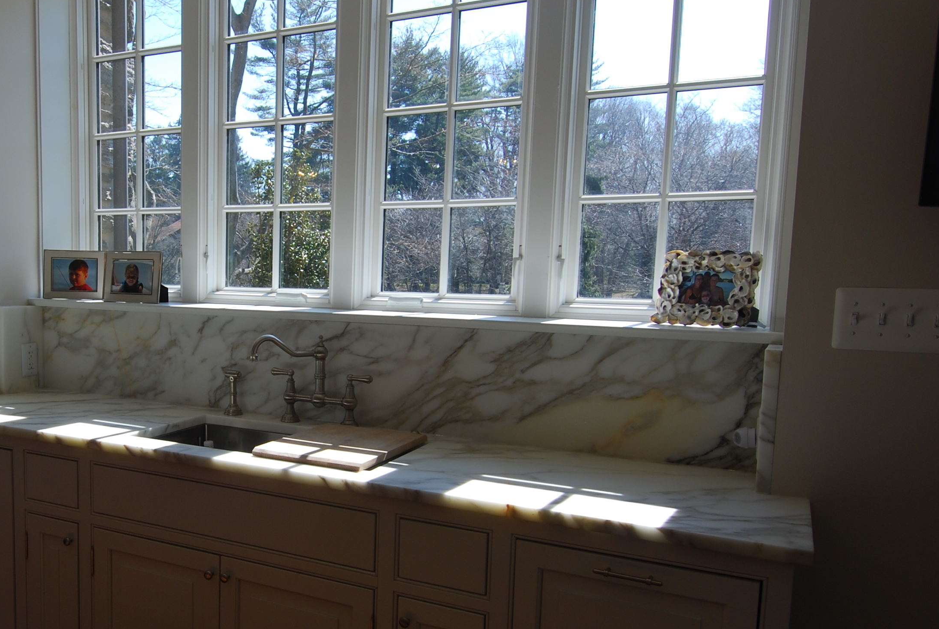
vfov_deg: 41.1
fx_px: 836
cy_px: 368
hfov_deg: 56.2
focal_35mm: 32
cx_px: 254
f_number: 5.6
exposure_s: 1/125
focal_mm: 12
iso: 100
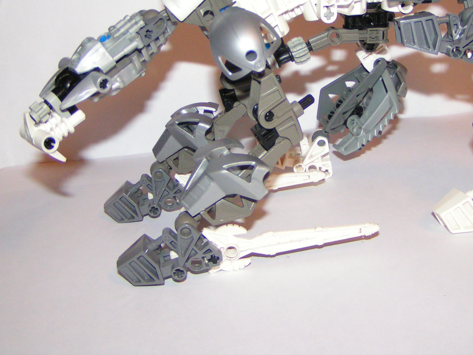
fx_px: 724
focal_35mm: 53
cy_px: 108
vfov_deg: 27.3
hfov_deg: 36.0
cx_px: 298
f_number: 2.8
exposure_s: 1/40
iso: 200
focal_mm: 5.8
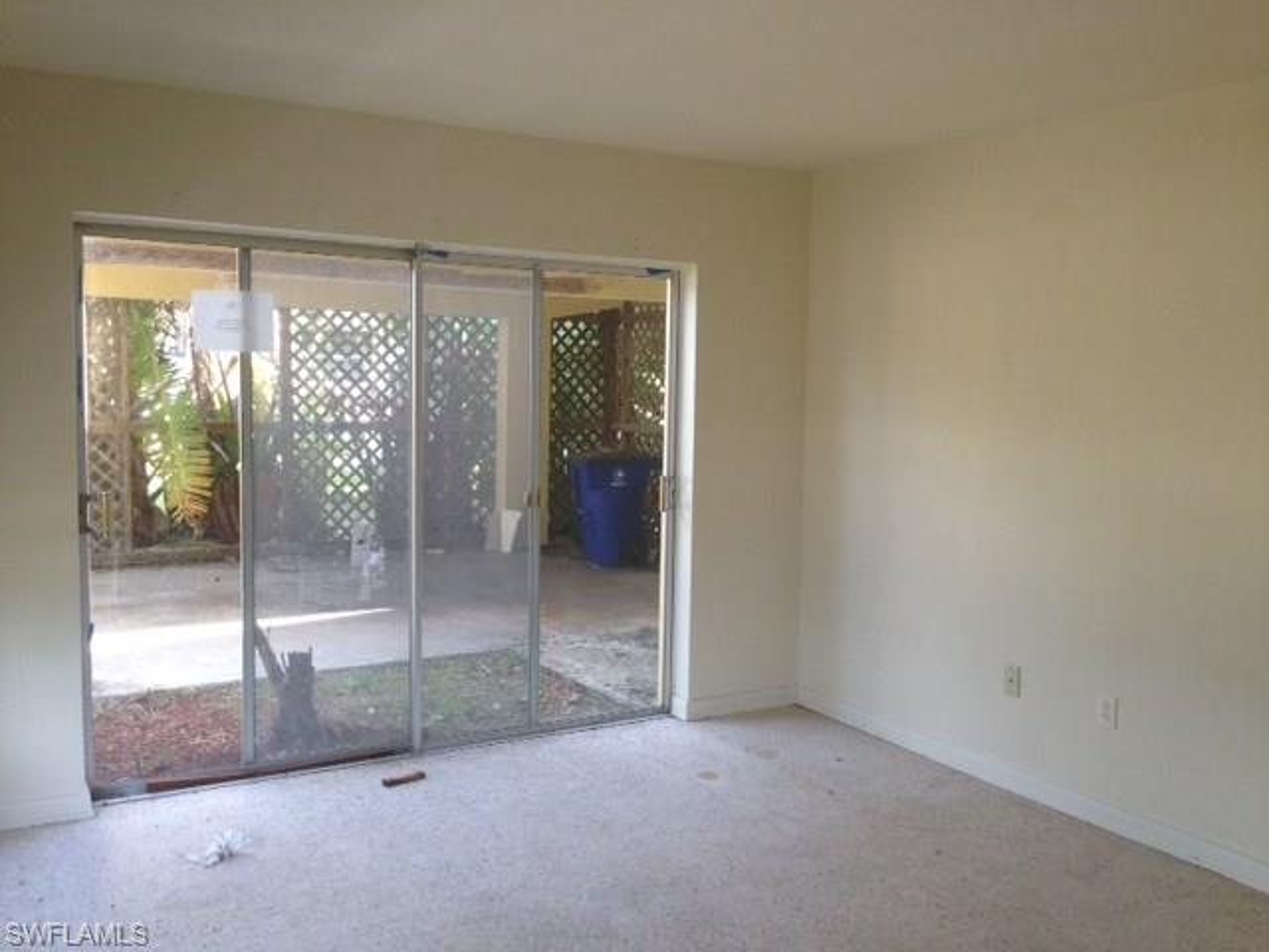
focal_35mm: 33
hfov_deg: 55.4
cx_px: 634
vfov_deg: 42.9
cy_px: 476
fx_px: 1210
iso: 80
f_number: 2.4
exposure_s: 1/120
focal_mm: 4.12
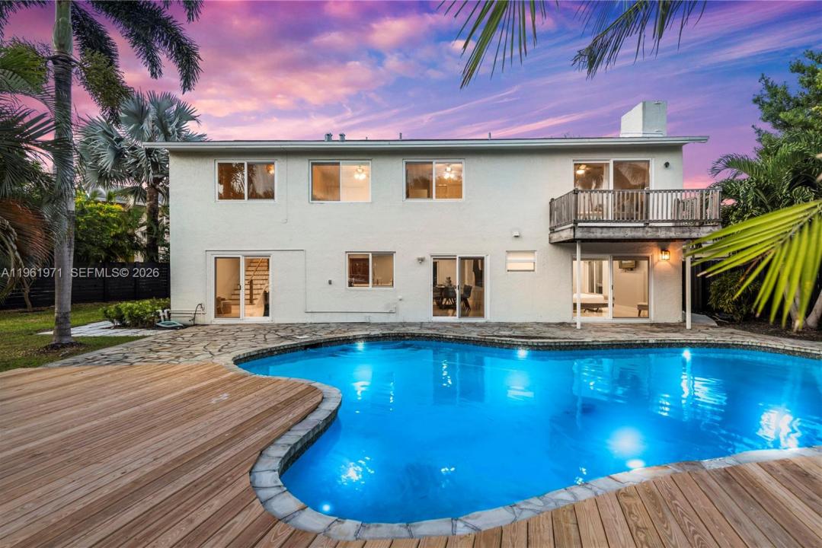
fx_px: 411
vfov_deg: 67.4
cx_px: 411
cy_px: 274
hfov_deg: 90.0
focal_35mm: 18
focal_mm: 18
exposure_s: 1/13
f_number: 8
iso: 640
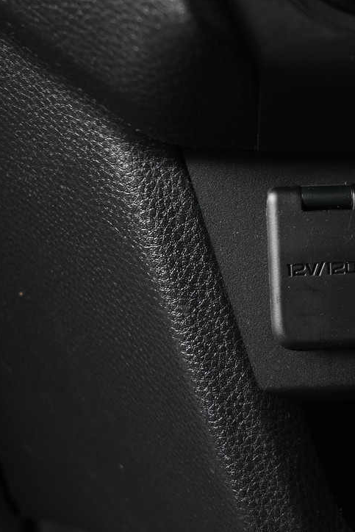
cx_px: 383
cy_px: 268
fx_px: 1124
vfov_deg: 26.6
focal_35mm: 76
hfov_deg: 17.4
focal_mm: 50
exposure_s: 1/20
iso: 280
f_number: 6.3
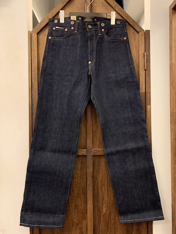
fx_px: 176
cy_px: 117
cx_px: 88
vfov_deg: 67.3
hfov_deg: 53.1
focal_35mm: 26
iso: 500
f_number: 1.8
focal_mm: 4.25
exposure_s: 1/30
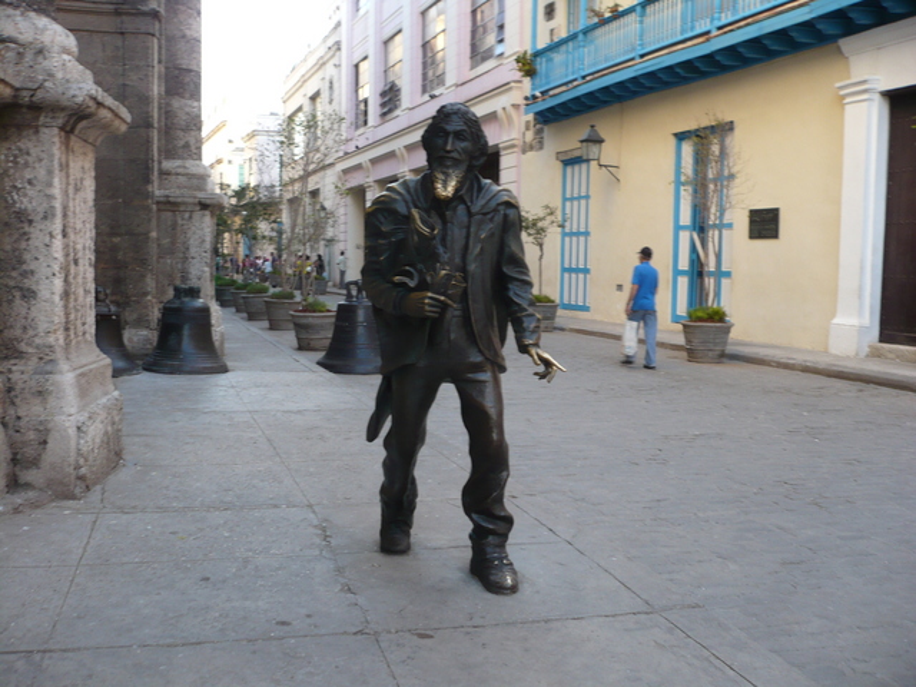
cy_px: 344
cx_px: 458
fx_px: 926
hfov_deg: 52.6
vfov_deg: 40.7
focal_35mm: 35
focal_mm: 5.8
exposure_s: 1/50
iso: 100
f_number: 2.8
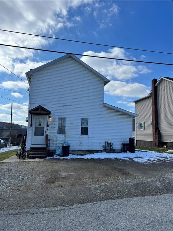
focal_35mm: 26
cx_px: 86
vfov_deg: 67.3
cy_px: 116
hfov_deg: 53.0
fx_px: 173
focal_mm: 5.7
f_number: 1.5
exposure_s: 1/4831
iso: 50
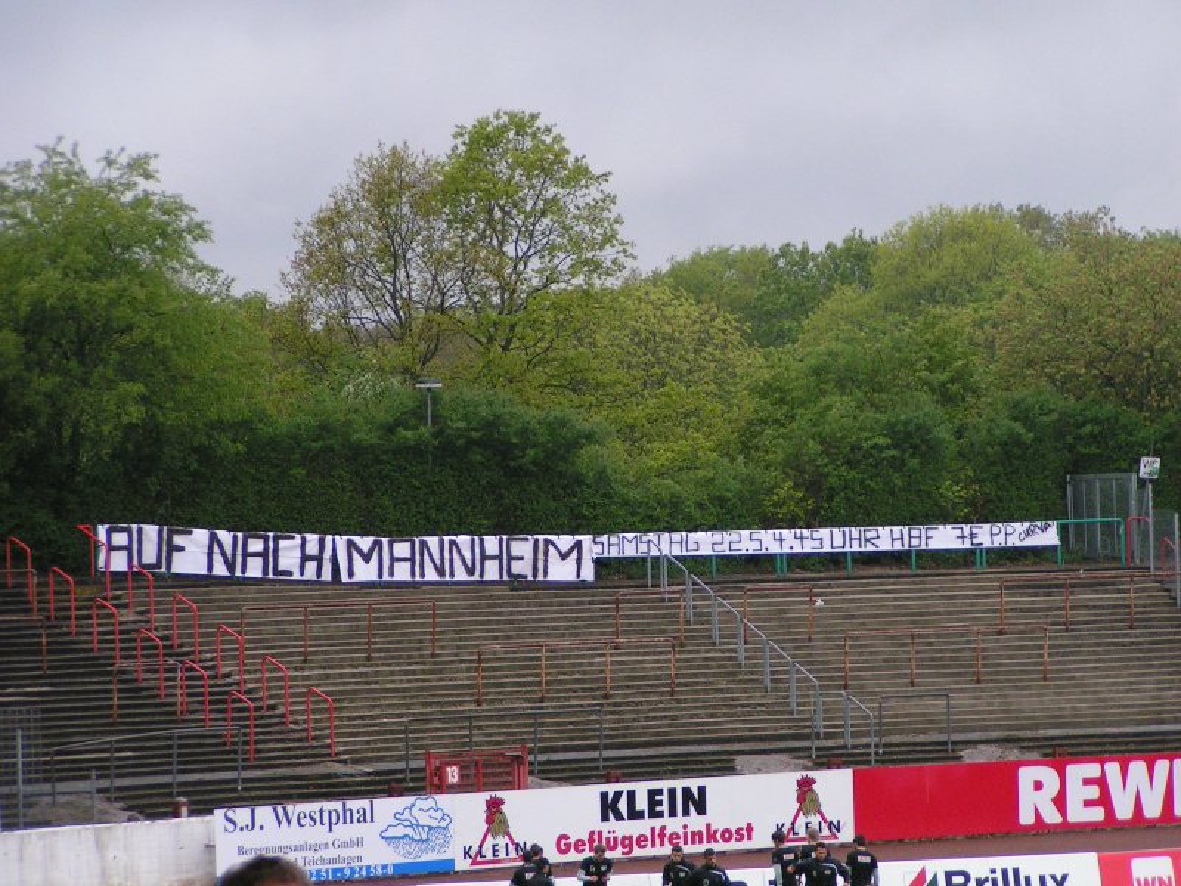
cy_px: 443
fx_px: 6414
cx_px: 590
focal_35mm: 188
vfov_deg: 7.9
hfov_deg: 10.5
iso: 160
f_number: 3.5
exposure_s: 1/200
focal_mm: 28.8
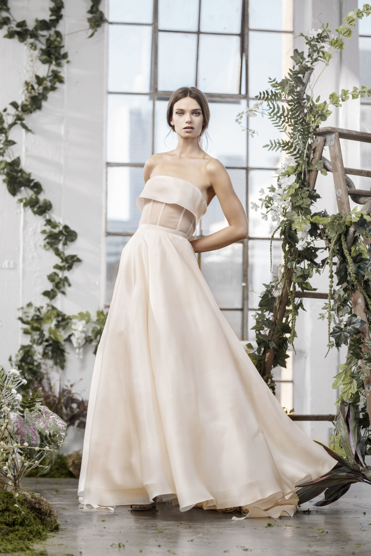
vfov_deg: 23.9
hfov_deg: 16.1
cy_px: 278
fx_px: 1313
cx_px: 186
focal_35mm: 85
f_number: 2.8
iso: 64
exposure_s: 1/200
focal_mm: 85
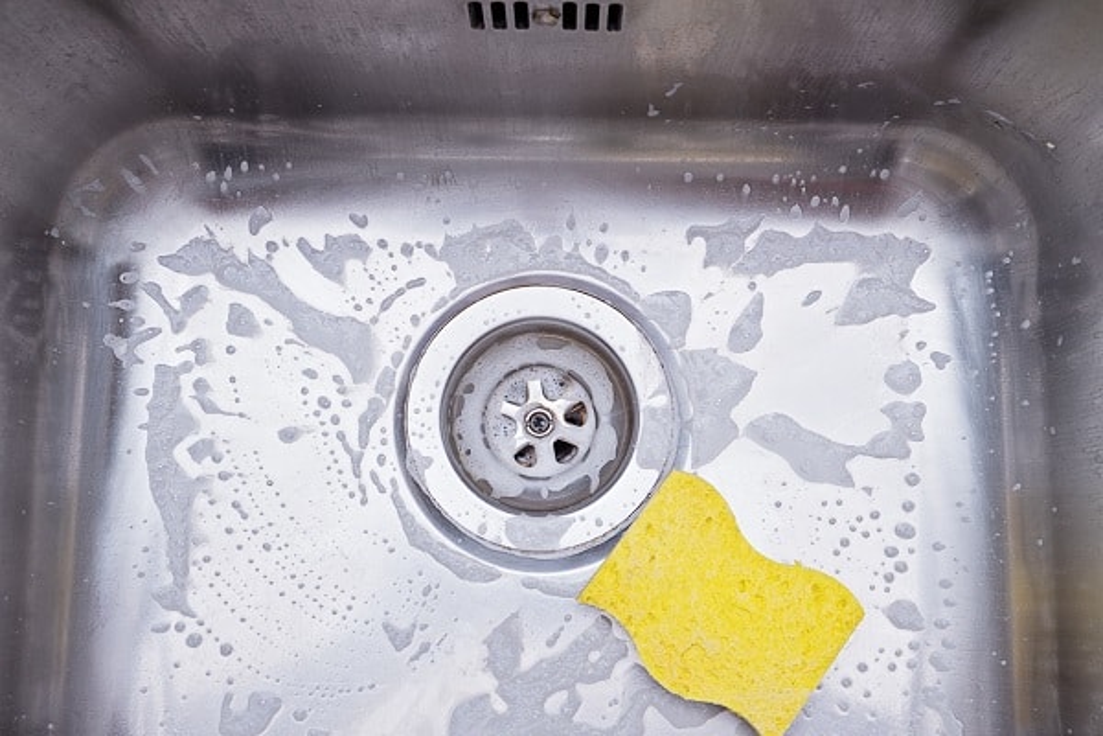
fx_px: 1256
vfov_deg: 32.6
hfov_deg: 47.4
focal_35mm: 41
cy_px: 368
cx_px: 552
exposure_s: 1/80
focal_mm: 41
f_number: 13
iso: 200
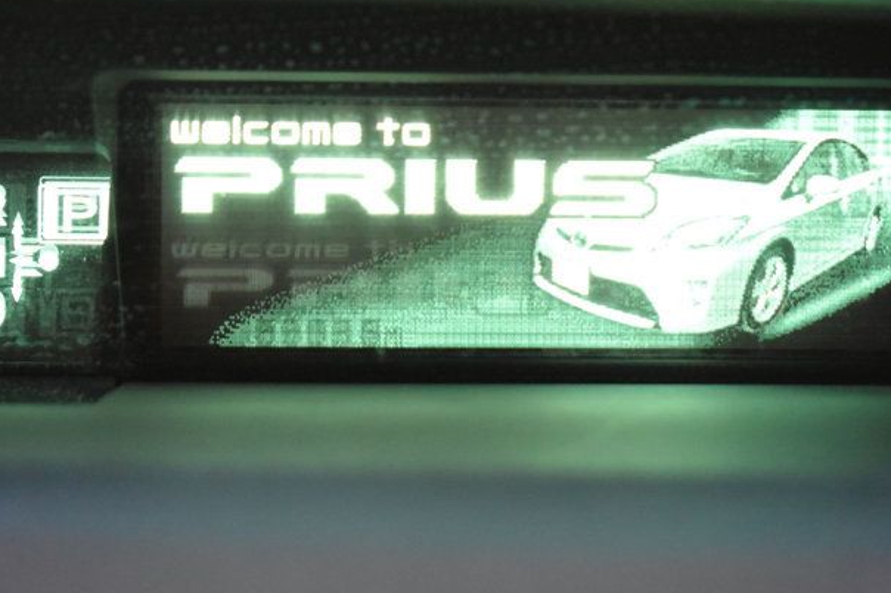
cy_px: 199
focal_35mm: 140
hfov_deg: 14.7
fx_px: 3459
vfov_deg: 9.8
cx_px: 516
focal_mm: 55
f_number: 5.6
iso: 3200
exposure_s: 1/13
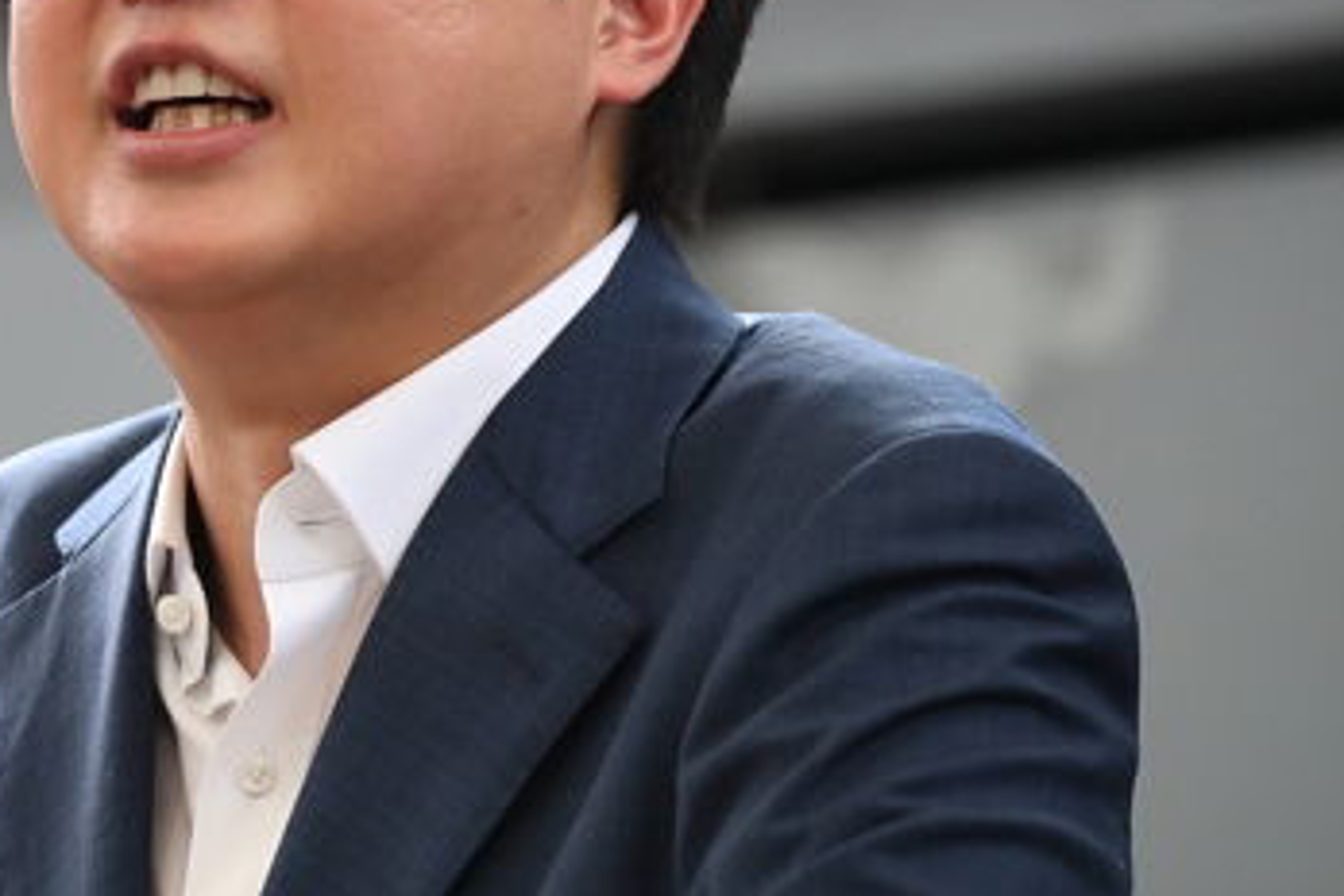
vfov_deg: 9.7
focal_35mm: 141
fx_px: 5264
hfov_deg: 14.4
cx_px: 189
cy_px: 102
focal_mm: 70
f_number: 9
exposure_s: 1/160
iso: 2000
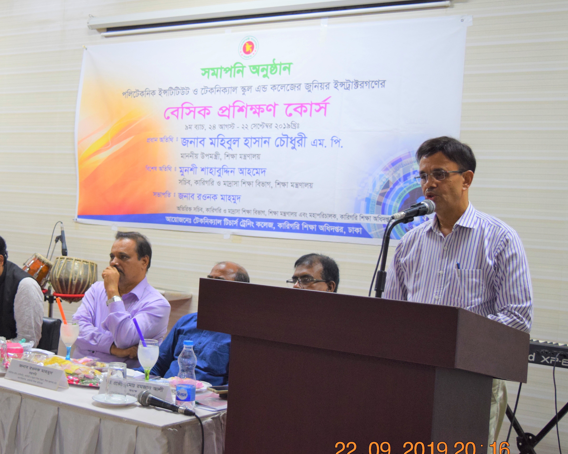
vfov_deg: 27.6
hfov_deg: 33.8
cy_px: 226
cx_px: 189
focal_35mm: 55
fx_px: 925
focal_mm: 28
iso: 1100
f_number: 4.2
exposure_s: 1/60
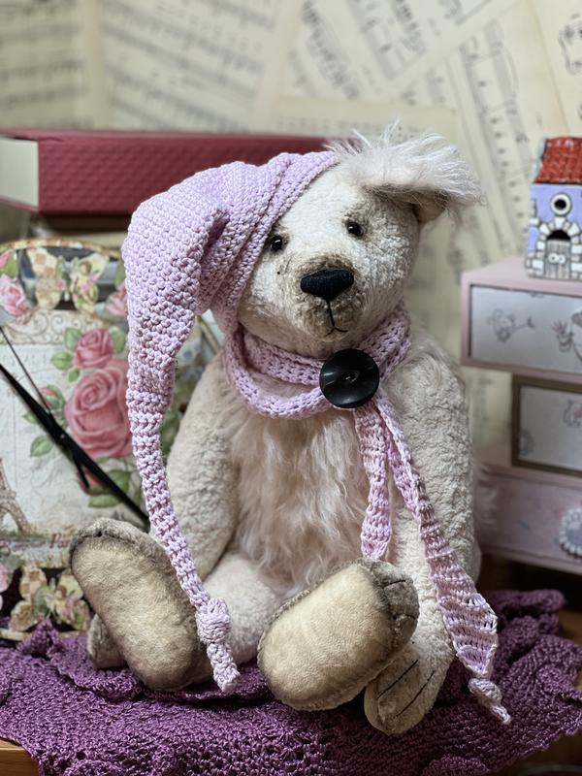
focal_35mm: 77
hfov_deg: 19.1
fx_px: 1726
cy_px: 388
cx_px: 291
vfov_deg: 25.3
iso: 64
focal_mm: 9
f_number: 2.8
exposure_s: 1/63
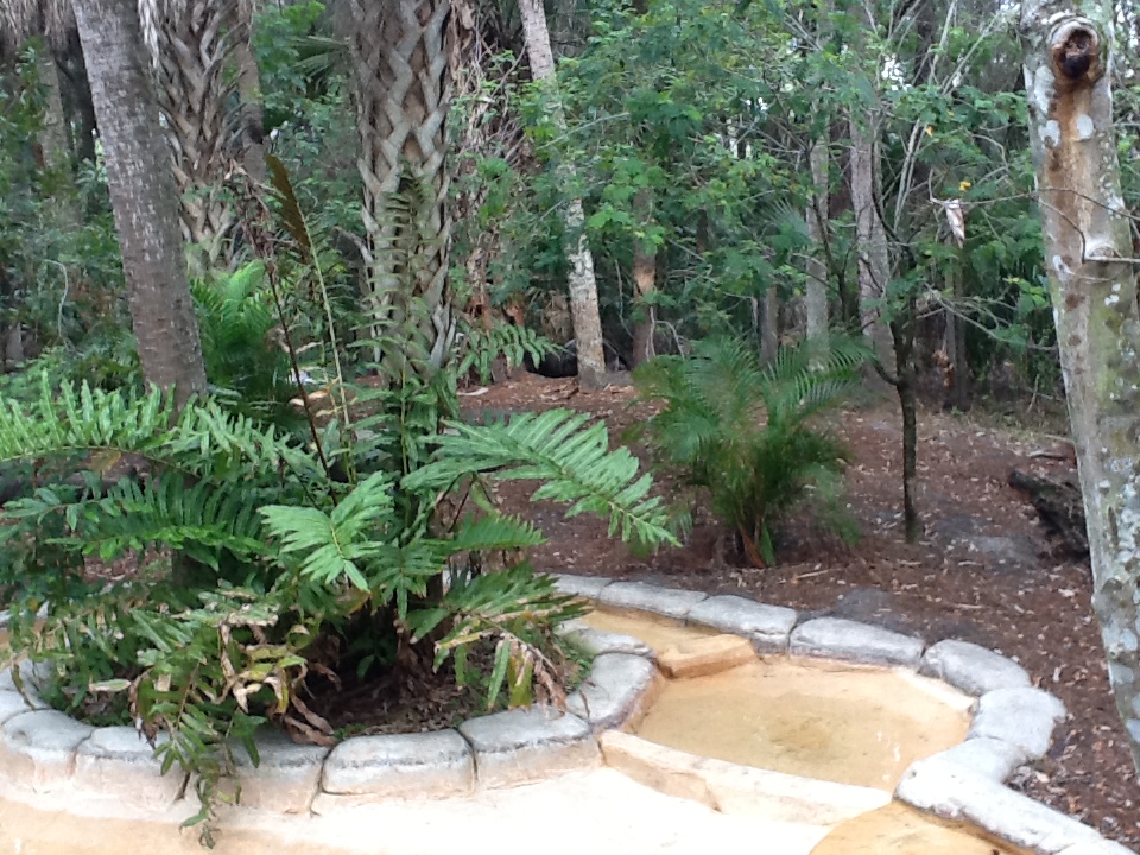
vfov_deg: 44.2
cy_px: 428
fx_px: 1054
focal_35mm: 32
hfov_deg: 56.8
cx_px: 570
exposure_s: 1/120
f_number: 2.4
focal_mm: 2.03
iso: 80
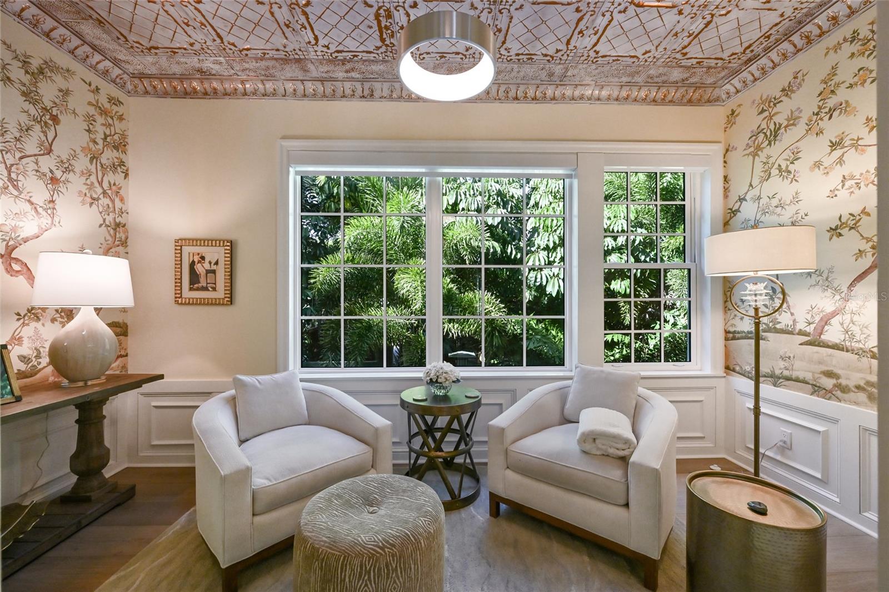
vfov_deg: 81.2
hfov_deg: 104.3
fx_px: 346
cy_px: 296
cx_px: 444
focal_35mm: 14
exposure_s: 1/125
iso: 3200
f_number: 8
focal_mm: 14
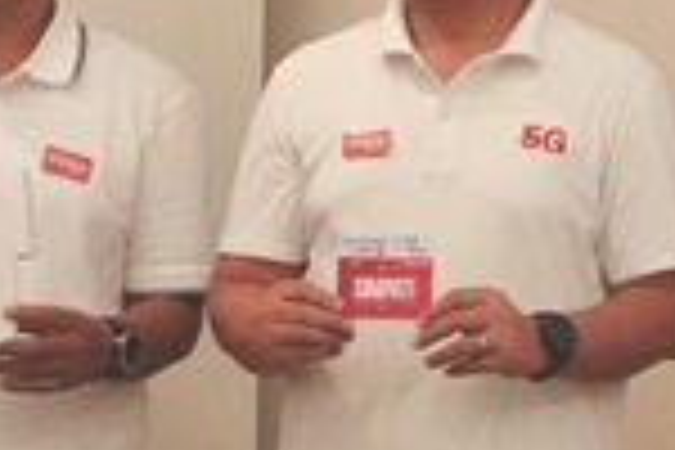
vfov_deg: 7.5
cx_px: 1350
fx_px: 3450
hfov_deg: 10.3
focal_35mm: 184
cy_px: 198
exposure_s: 1/160
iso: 3200
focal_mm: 13.76
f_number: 4
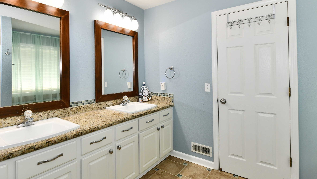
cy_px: 77
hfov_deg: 89.2
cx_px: 139
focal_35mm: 19
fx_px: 160
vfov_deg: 58.1
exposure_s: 1/100
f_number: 5
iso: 250
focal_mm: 14
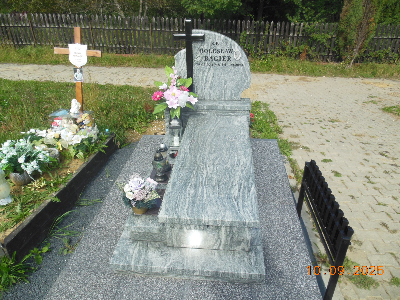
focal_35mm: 25
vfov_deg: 54.9
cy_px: 150
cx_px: 200
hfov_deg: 69.4
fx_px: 289
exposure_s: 1/1500
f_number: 3.2
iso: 125
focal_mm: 4.5
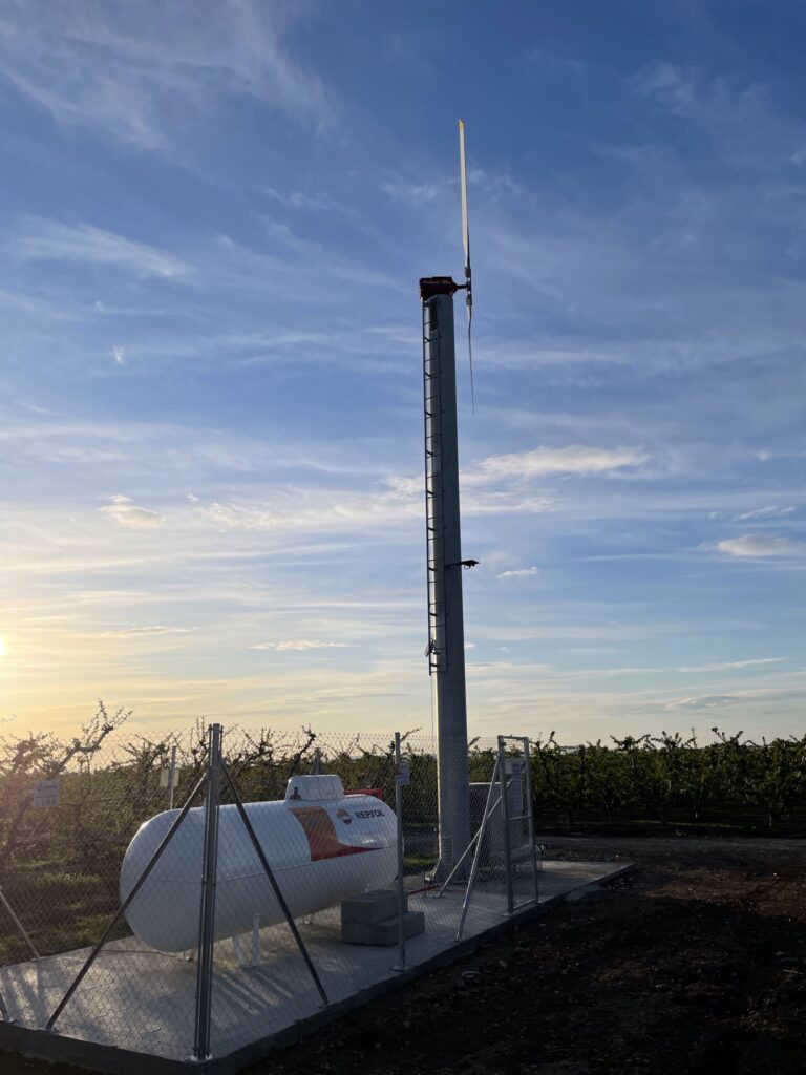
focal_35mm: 26
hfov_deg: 53.1
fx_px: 807
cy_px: 538
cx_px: 403
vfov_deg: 67.3
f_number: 1.6
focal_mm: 4.2
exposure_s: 1/5291
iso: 32
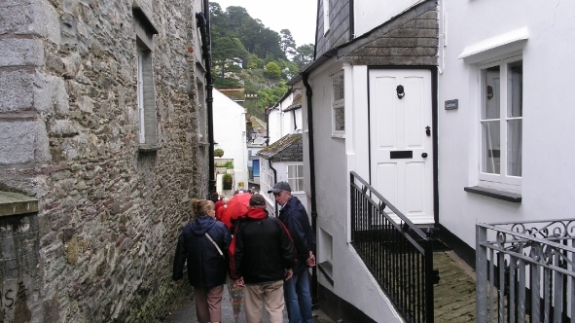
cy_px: 170
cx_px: 291
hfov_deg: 48.4
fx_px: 640
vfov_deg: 28.3
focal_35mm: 42
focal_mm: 7.8
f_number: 5.6
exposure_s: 1/90
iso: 100
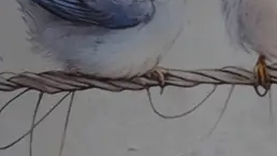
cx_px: 365
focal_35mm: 164
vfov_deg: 7.4
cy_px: 51
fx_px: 1204
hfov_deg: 12.7
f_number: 4.1
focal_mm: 19
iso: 200
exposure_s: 1/80
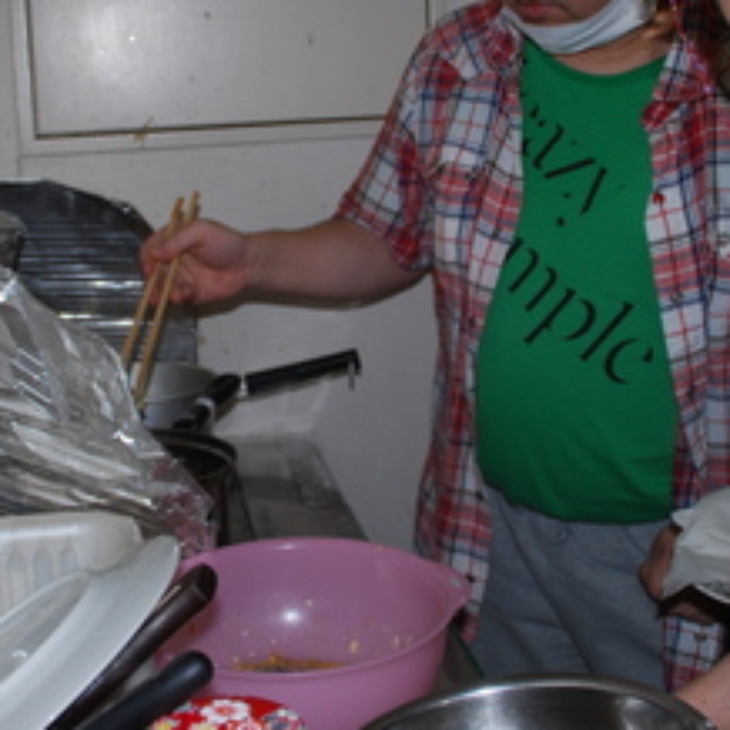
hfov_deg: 29.5
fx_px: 1384
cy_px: 280
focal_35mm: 58
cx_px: 281
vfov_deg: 29.5
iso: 200
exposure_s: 1/60
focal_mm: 22
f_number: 3.5
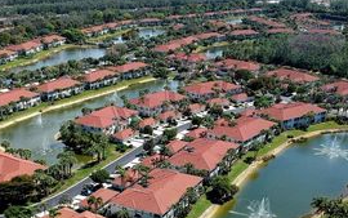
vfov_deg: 25.4
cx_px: 157
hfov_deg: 41.0
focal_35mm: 49
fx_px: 465
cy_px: 204
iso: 100
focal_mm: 4.49
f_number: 2.6
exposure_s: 1/667
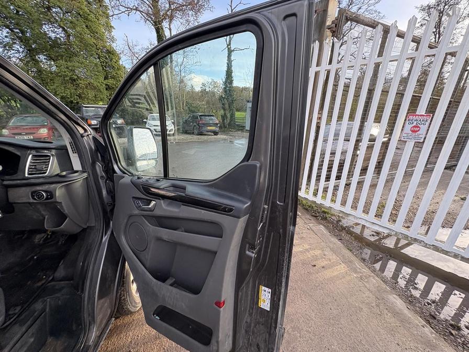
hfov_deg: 102.1
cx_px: 234
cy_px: 176
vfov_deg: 85.7
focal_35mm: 14
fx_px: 190
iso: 64
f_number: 2.2
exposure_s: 1/138
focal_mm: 2.22
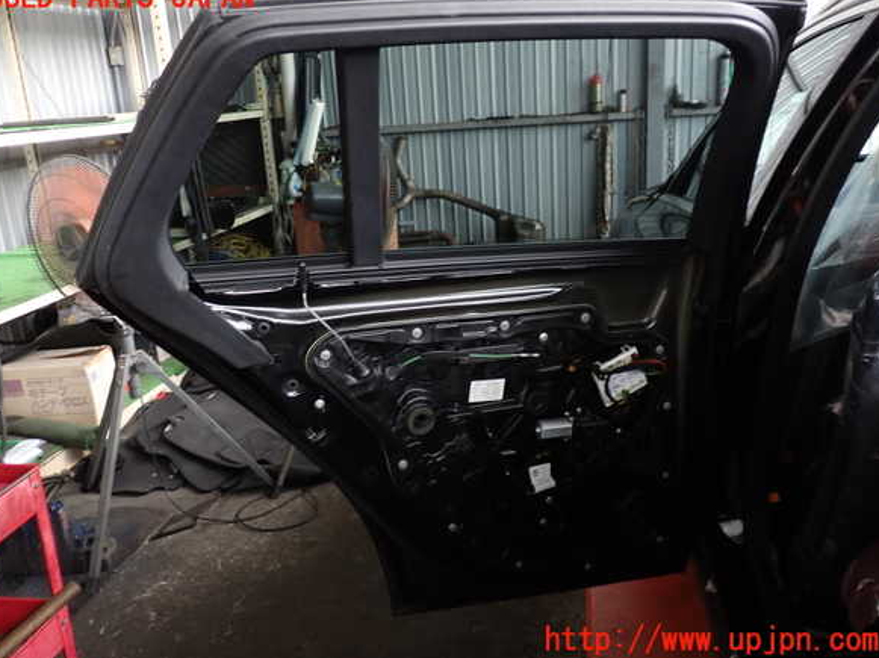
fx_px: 787
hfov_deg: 58.4
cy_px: 319
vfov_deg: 45.4
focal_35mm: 31
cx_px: 433
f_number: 2.3
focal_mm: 5.4
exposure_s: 1/60
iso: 200
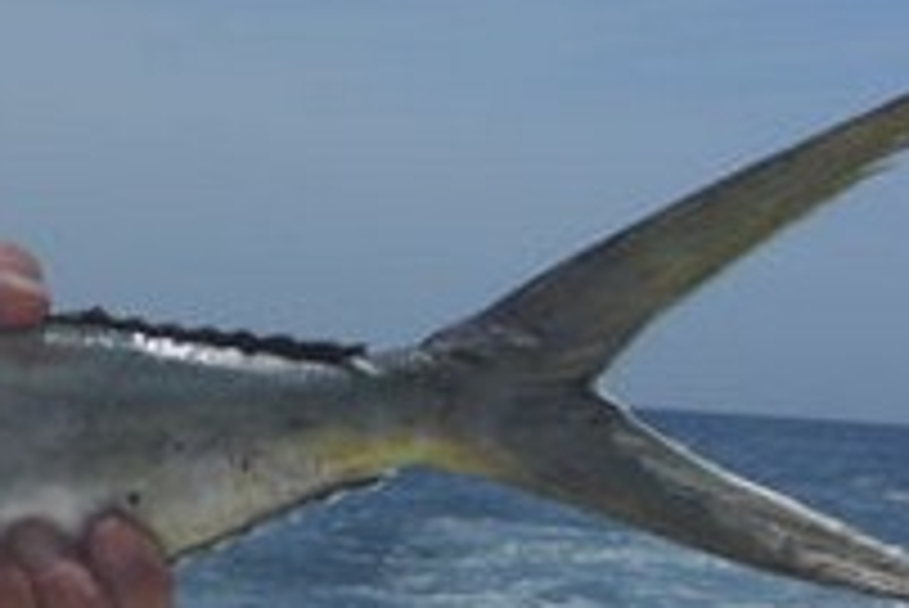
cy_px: 311
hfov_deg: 15.7
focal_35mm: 123
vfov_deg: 11.2
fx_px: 3108
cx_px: -328
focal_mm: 7.9
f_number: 8
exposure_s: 1/400
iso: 80
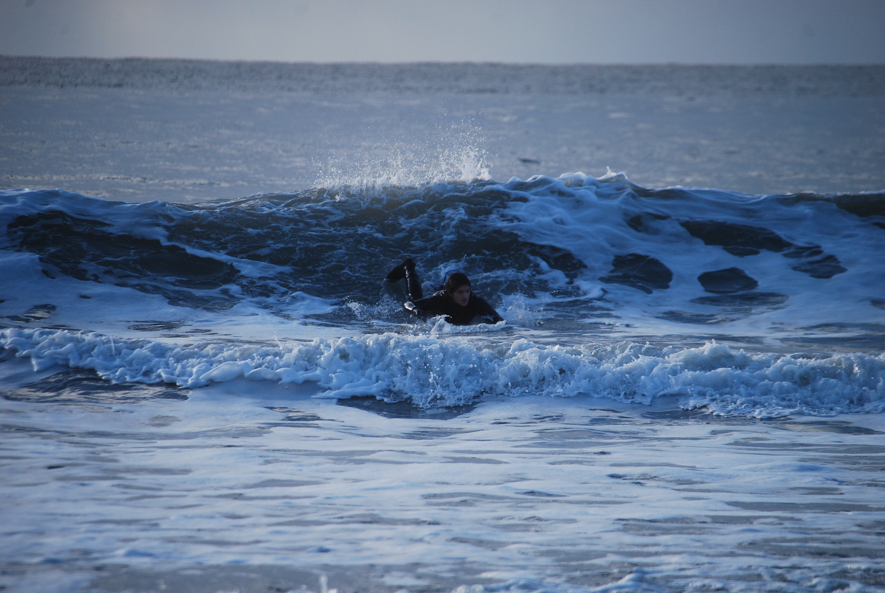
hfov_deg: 4.6
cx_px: 442
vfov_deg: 3.1
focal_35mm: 450
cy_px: 296
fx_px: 11075
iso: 250
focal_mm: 300
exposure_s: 1/500
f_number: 6.3
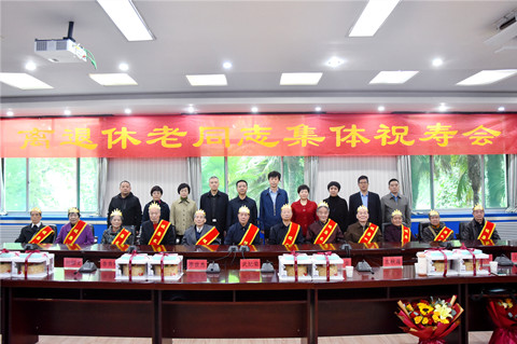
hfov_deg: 67.4
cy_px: 172
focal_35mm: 27
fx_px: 387
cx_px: 258
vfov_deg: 47.8
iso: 1600
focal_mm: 18
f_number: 3.5
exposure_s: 1/80
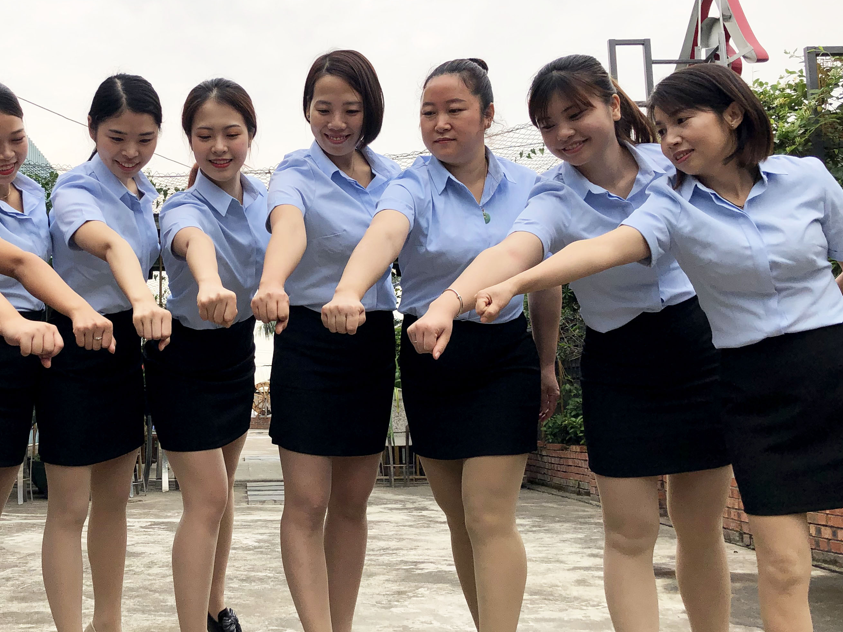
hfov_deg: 42.7
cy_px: 258
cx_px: 232
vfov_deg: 33.5
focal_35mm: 43
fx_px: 1047
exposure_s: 1/649
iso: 20
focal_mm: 4
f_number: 1.8
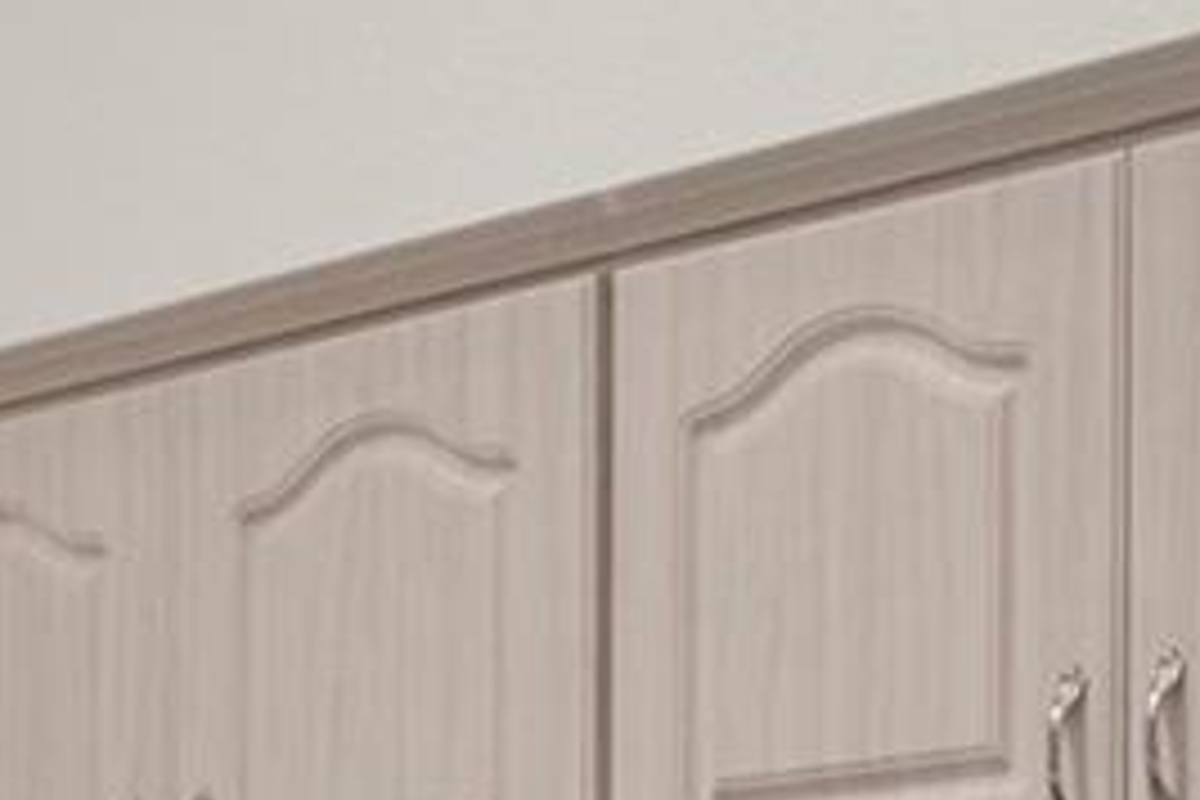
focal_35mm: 126
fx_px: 4200
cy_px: 1591
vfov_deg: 10.1
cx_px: 751
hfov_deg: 16.2
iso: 320
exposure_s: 1/10
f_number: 8
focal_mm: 14
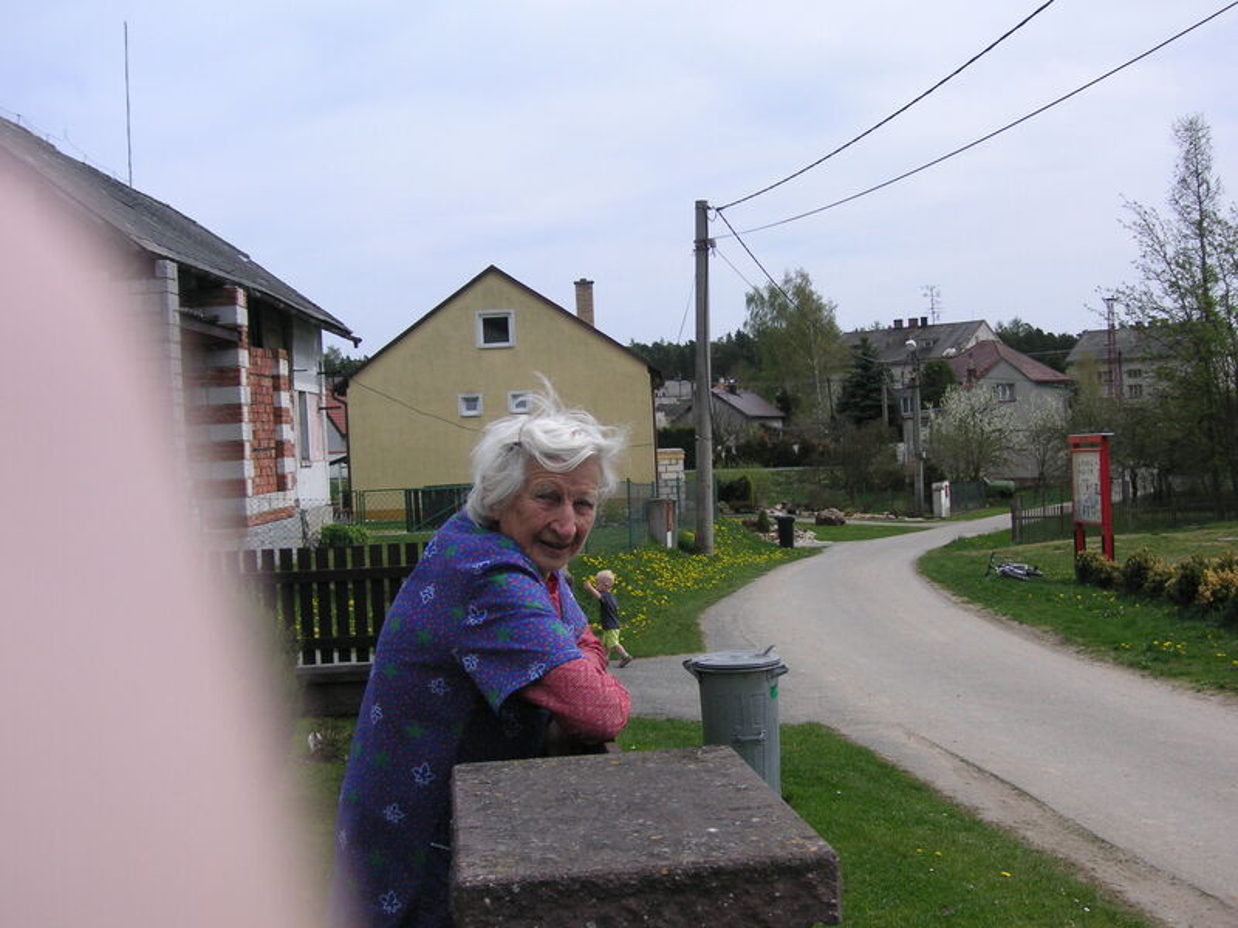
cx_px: 619
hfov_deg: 41.2
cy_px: 464
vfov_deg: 31.5
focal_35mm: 46
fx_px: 1645
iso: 50
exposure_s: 1/180
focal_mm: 7.6
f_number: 8
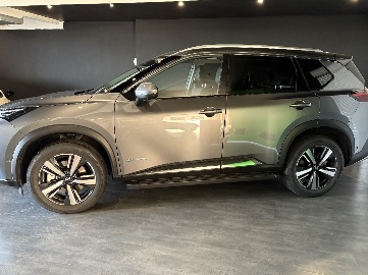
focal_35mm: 30
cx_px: 183
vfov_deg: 46.6
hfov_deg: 60.0
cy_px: 155
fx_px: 319
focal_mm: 5.96
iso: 500
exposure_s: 1/50
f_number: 1.6
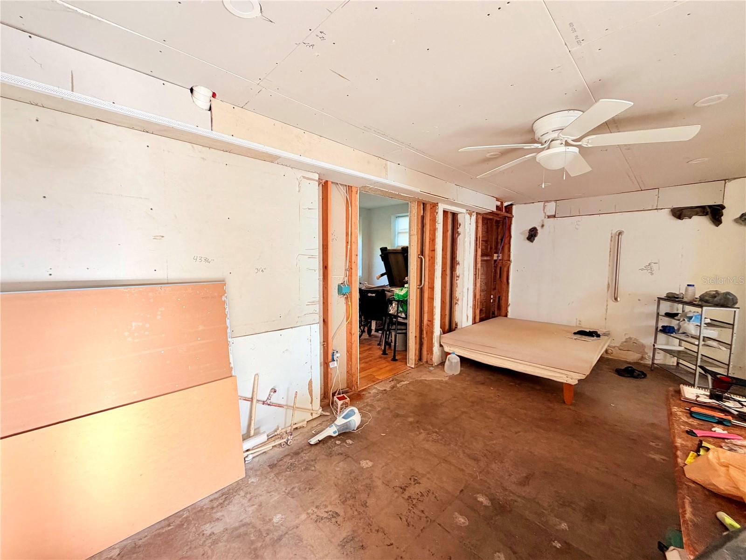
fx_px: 302
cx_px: 373
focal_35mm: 14
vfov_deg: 85.7
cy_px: 280
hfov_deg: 102.1
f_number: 2.2
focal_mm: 2.22
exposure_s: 1/121
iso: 200
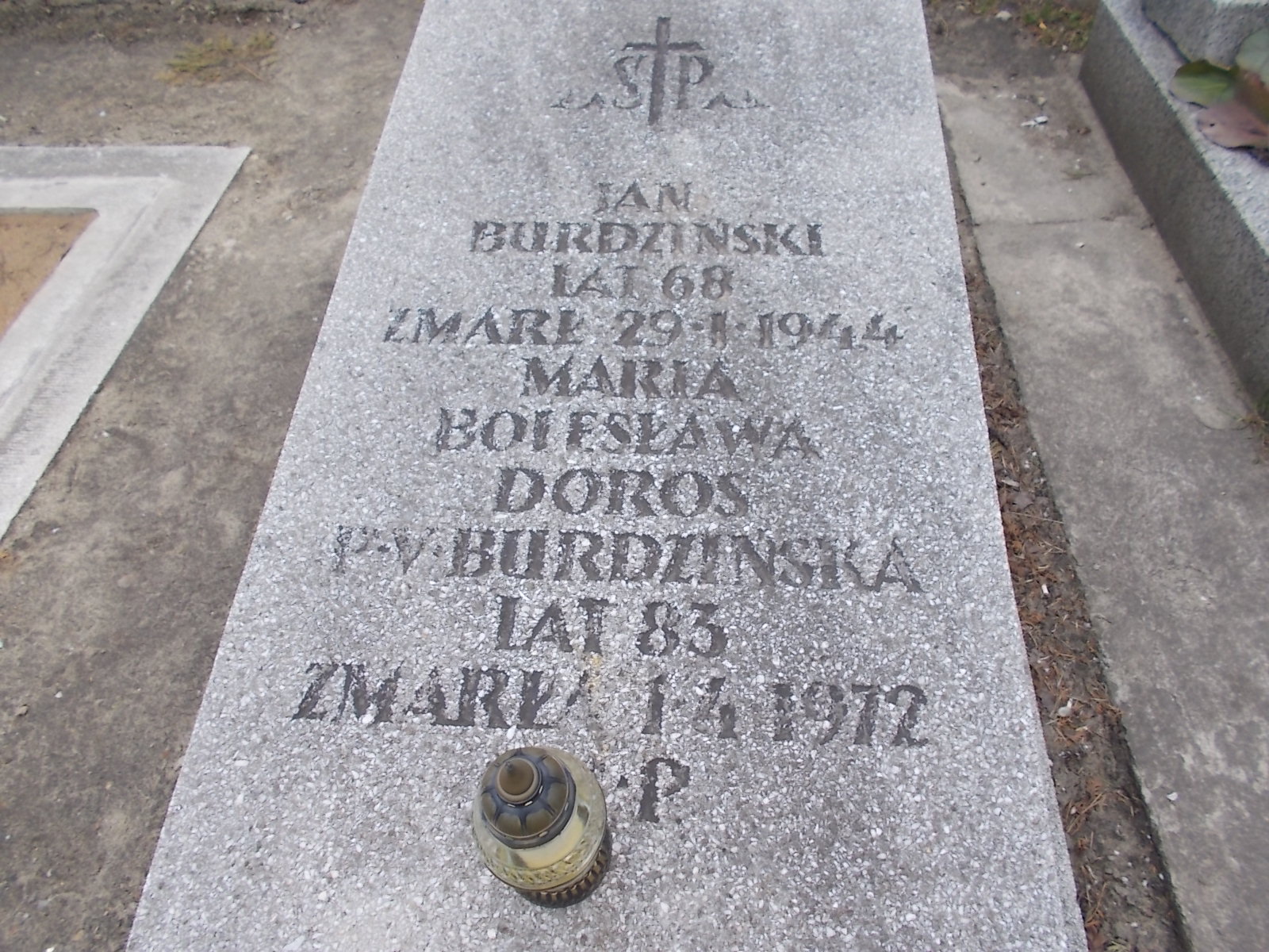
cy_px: 476
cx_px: 634
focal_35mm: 26
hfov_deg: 67.3
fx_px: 953
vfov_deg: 53.1
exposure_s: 1/250
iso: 80
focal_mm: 4.6
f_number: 3.2
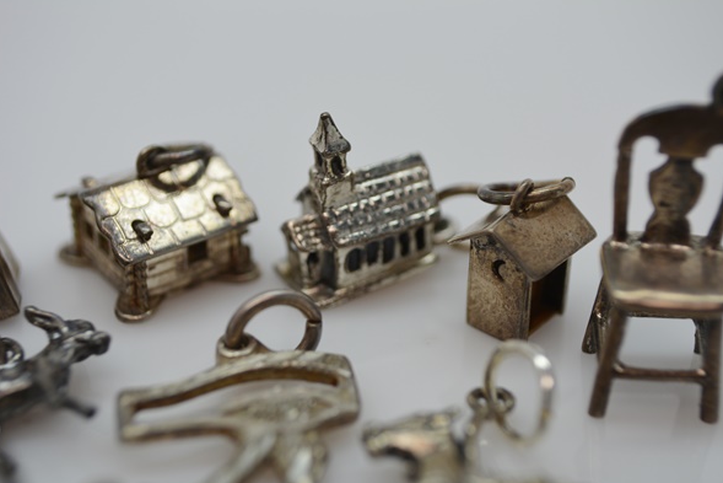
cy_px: 241
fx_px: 1105
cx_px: 361
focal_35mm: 55
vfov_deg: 24.6
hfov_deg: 36.2
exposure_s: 1/125
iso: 200
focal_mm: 36
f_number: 5.6
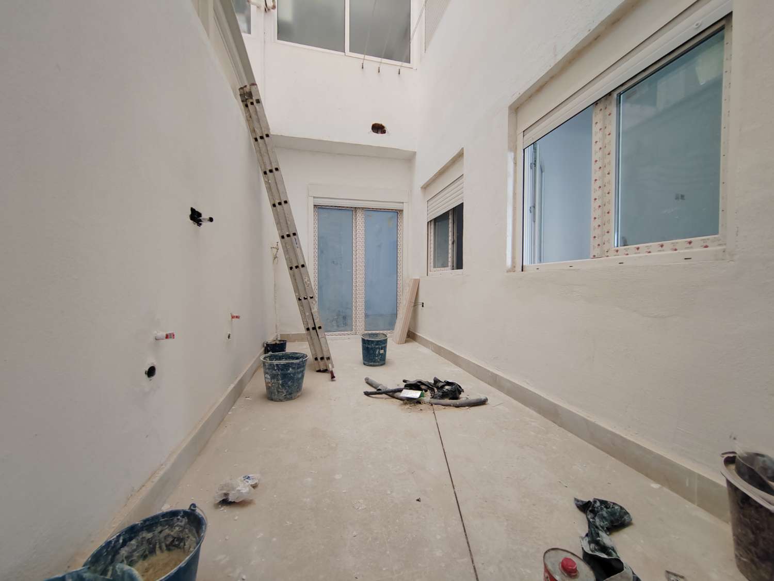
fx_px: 291
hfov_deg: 106.2
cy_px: 290
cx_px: 387
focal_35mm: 13
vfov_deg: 89.9
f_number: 2.2
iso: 800
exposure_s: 1/33
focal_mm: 2.16
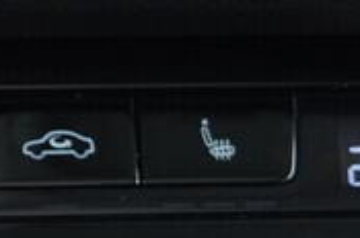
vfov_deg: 6.4
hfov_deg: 9.5
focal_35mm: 211
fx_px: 2106
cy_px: 356
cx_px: -146
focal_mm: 24
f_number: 2.8
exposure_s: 1/40
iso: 640
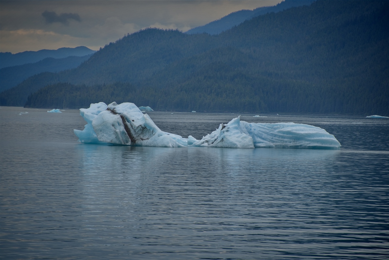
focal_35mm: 300
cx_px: 194
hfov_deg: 6.9
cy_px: 130
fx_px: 3242
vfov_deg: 4.6
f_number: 5.6
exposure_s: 1/640
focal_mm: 300
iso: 180
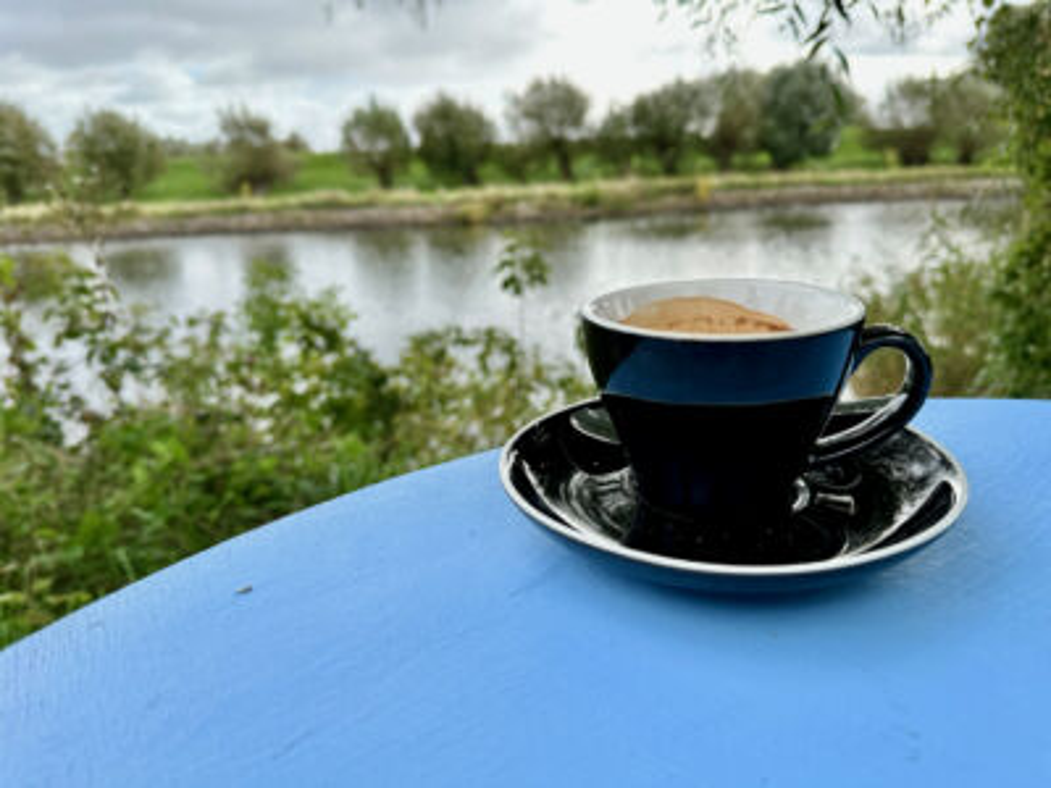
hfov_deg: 71.6
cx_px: 526
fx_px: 729
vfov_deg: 56.8
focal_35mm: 24
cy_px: 394
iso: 80
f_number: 1.78
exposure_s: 1/1040
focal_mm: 6.86
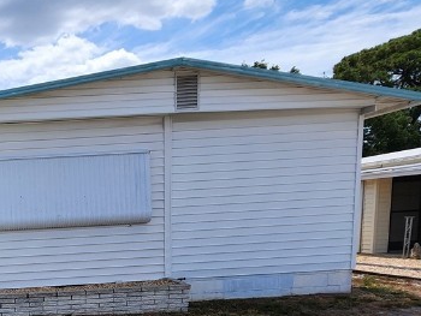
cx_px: -20
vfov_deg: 35.0
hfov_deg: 41.1
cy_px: 300
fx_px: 462
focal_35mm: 38
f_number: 2.2
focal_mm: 2.2
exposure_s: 1/1920
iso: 50
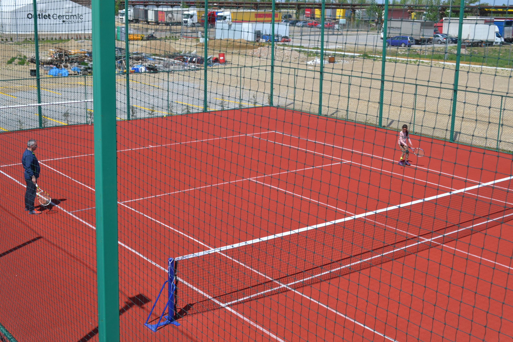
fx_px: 684
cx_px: 256
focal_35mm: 48
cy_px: 171
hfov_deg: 41.1
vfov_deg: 28.1
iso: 100
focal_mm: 32
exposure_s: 1/250
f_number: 8
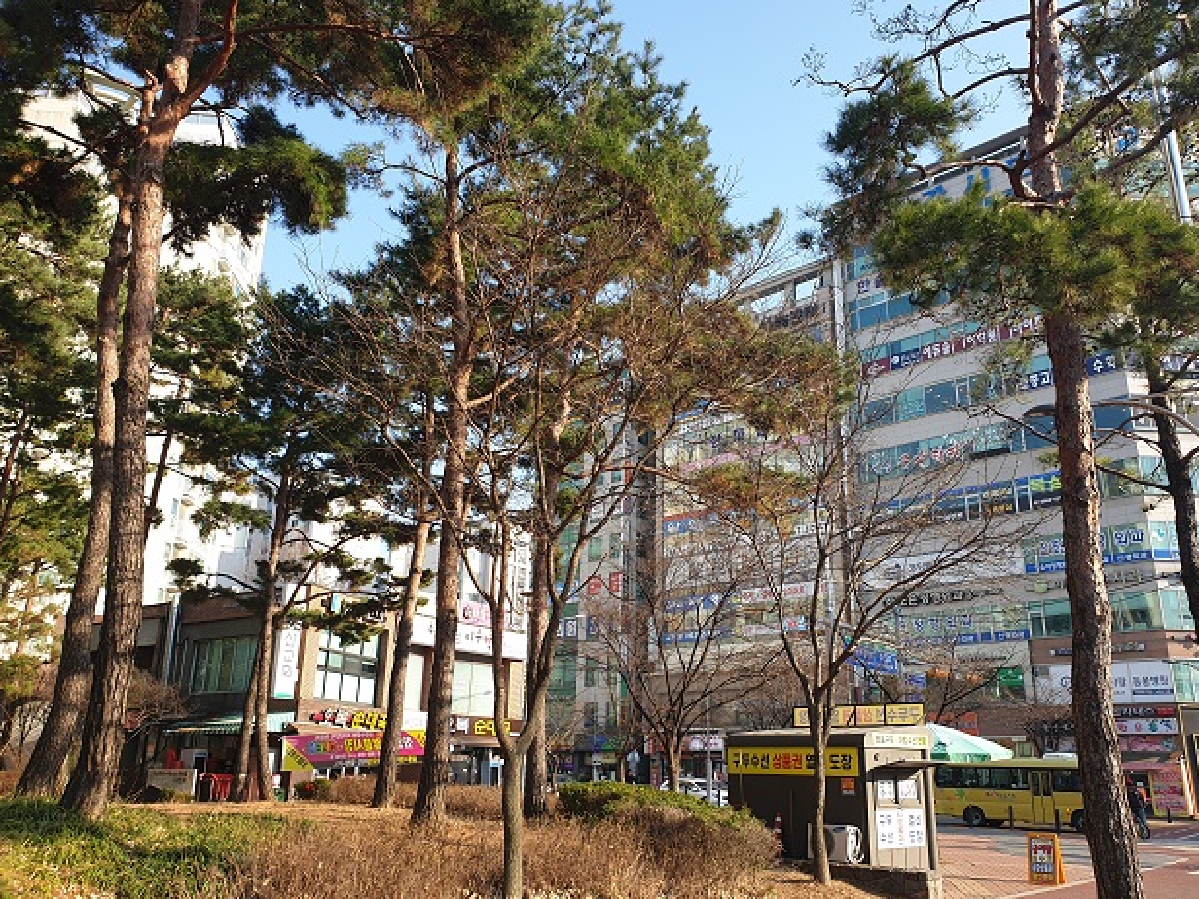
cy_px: 459
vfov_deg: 51.4
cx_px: 621
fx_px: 935
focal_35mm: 27
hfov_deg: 65.3
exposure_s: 1/523
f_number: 2.4
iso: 50
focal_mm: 4.3
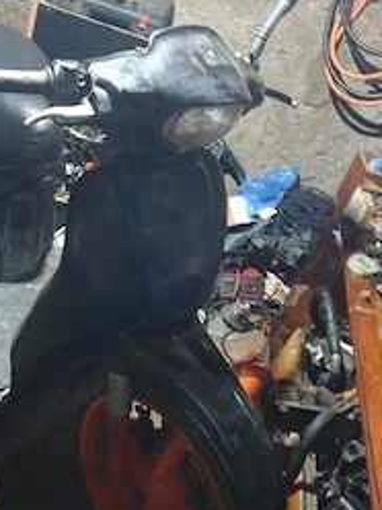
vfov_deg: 44.8
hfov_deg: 33.7
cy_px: 274
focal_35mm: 42
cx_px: 99
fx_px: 618
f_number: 1.5
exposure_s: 1/10
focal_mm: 4.3
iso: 400
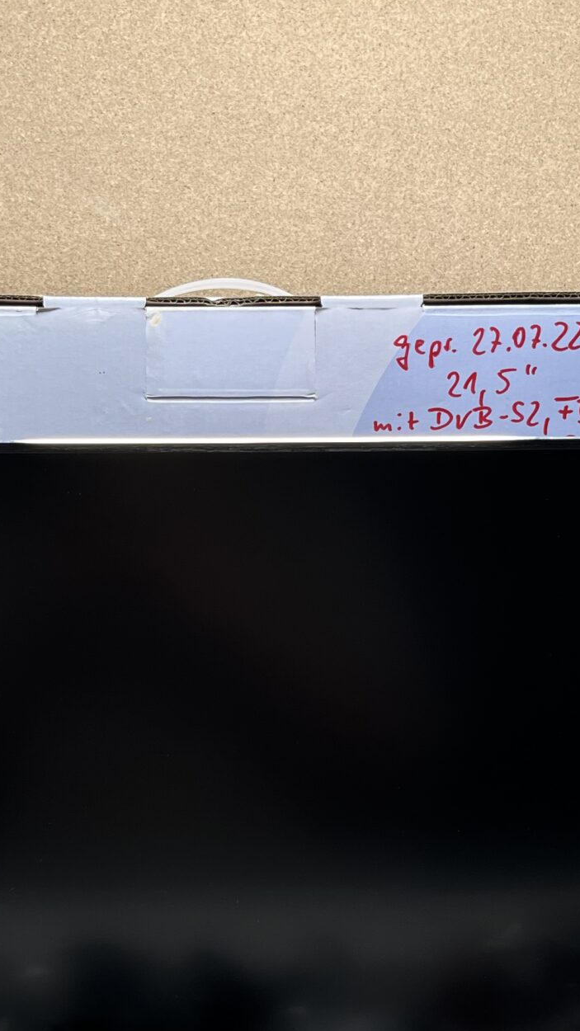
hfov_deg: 20.7
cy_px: 665
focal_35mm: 58
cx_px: 214
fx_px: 1586
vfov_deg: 35.8
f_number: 1.6
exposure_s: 1/100
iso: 40
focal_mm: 5.1
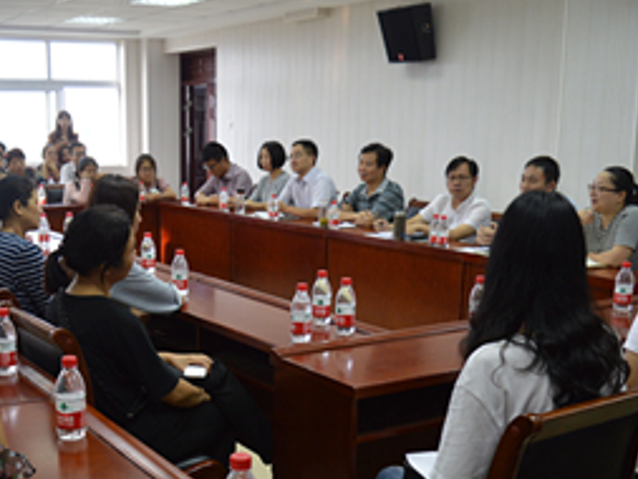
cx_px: 214
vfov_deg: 31.2
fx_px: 848
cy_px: 335
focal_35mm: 46
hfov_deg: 40.7
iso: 400
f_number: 4
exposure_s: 1/60
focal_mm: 18
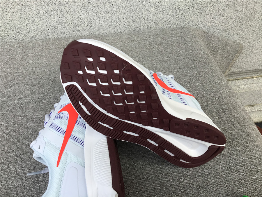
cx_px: 131
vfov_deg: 45.4
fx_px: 235
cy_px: 98
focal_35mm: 31
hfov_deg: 58.4
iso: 25
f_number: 2.4
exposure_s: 1/184
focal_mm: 3.3
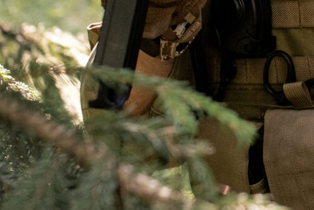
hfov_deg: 11.2
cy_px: -123
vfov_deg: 7.6
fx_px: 1545
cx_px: 468
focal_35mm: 177
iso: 800
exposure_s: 1/320
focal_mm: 35
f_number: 3.5
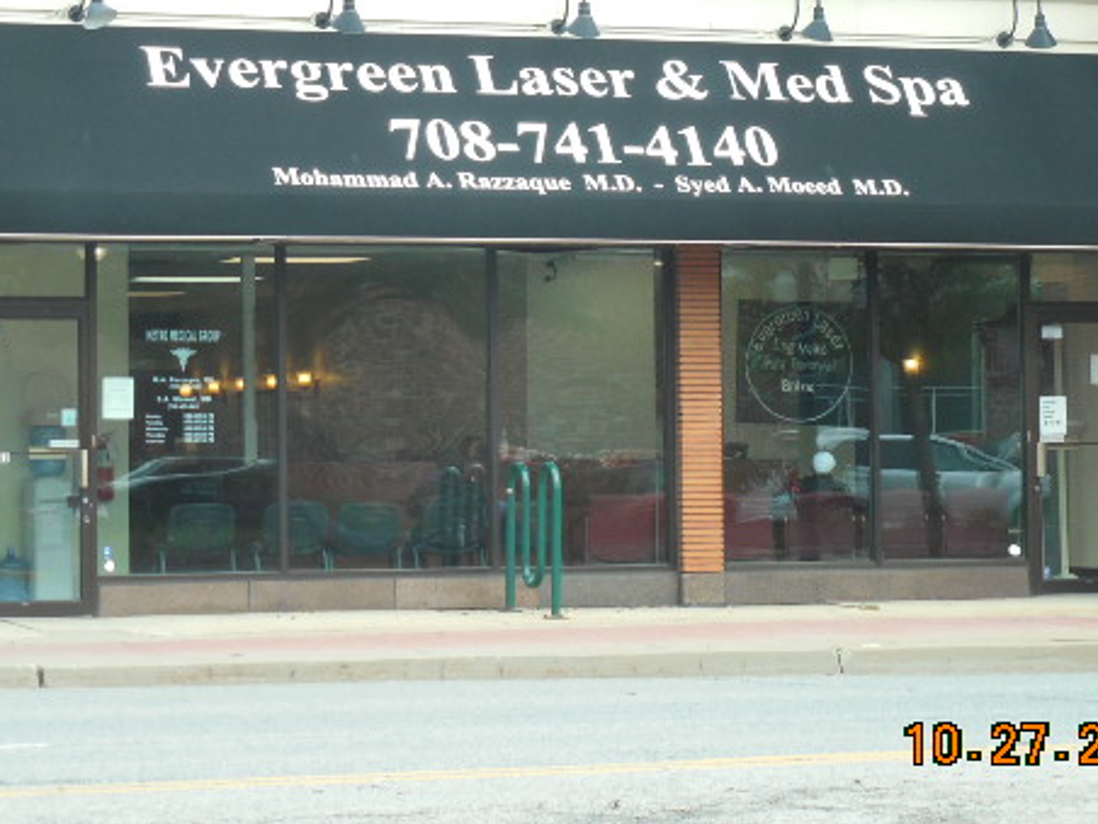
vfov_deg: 11.8
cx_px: 481
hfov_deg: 15.6
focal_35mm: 126
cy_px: 275
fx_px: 3997
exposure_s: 1/250
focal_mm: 16
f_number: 4.6
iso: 320
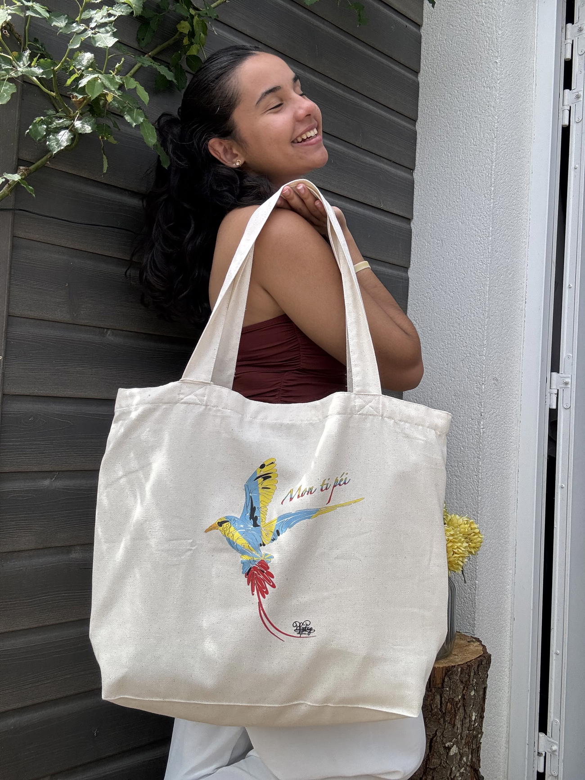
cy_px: 390
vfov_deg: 60.0
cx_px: 292
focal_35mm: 30
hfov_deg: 46.8
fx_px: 676
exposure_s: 1/947
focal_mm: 2.69
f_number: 1.9
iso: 25
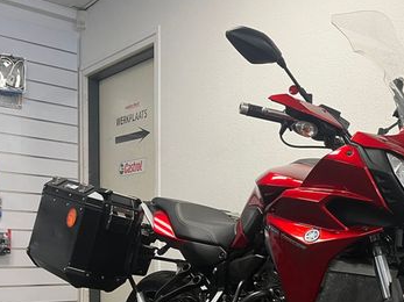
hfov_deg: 38.1
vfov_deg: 29.0
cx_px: 328
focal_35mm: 48
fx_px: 560
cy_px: 272
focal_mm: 5.1
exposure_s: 1/50
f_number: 1.6
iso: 80
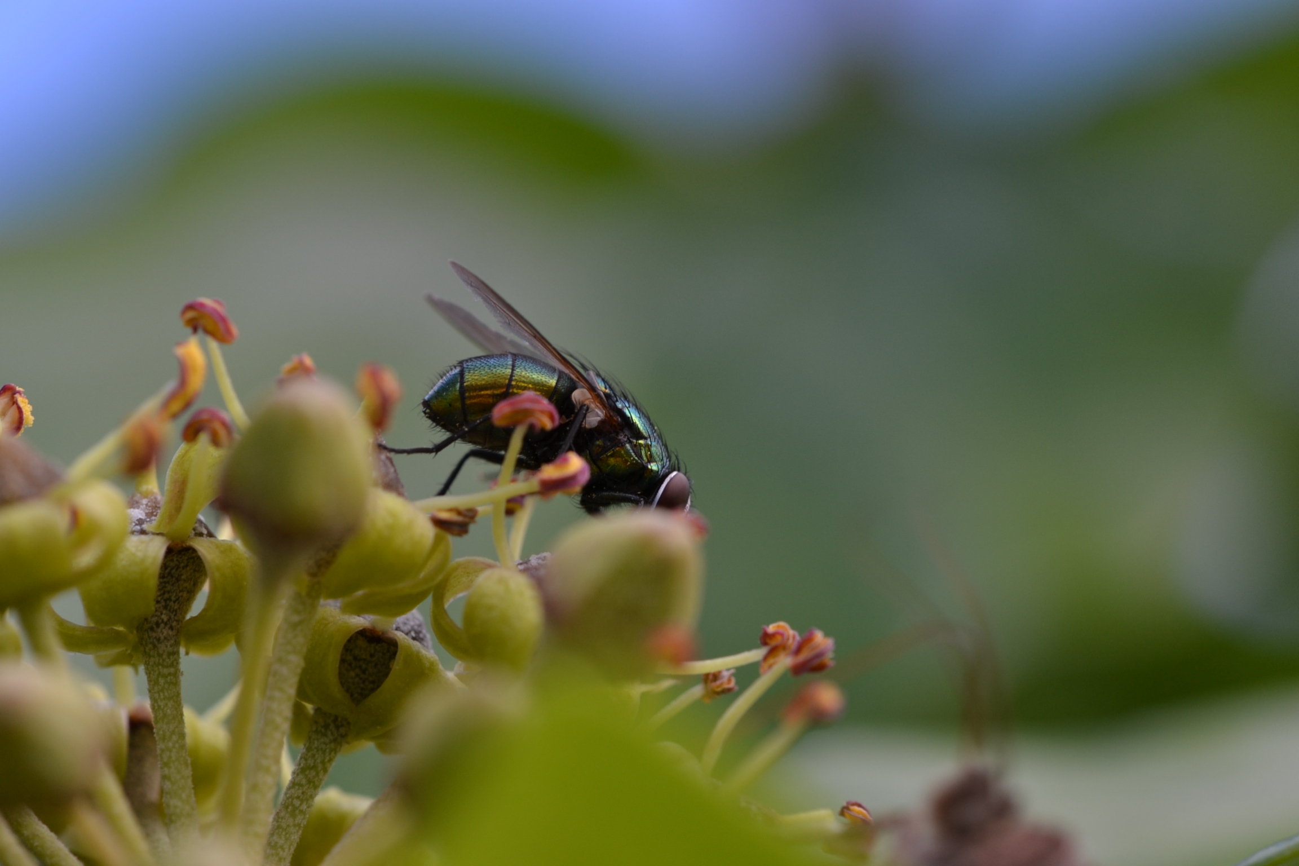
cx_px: 650
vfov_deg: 10.8
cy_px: 433
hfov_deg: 16.1
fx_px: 4600
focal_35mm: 128
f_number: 8
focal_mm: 85
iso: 200
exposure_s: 1/125
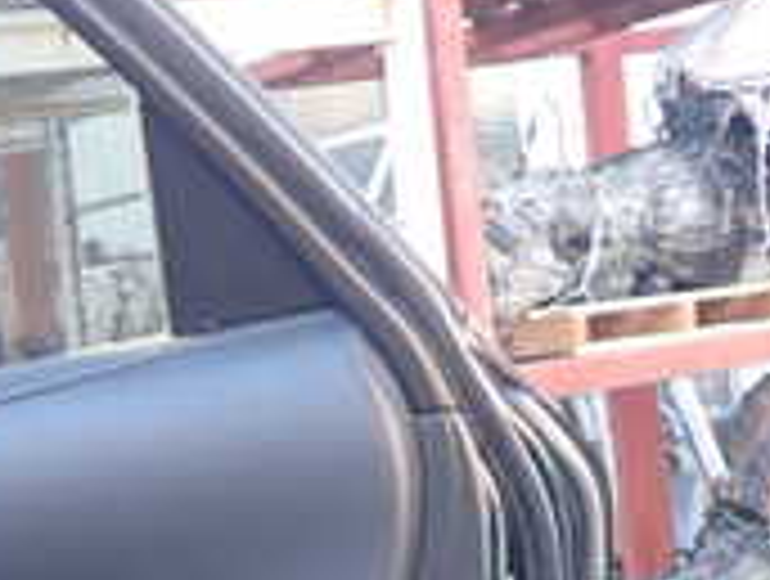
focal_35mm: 105
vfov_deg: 13.7
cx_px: -297
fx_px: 2341
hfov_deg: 17.3
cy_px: 697
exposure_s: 1/60
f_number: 2.3
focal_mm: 5.4
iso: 200
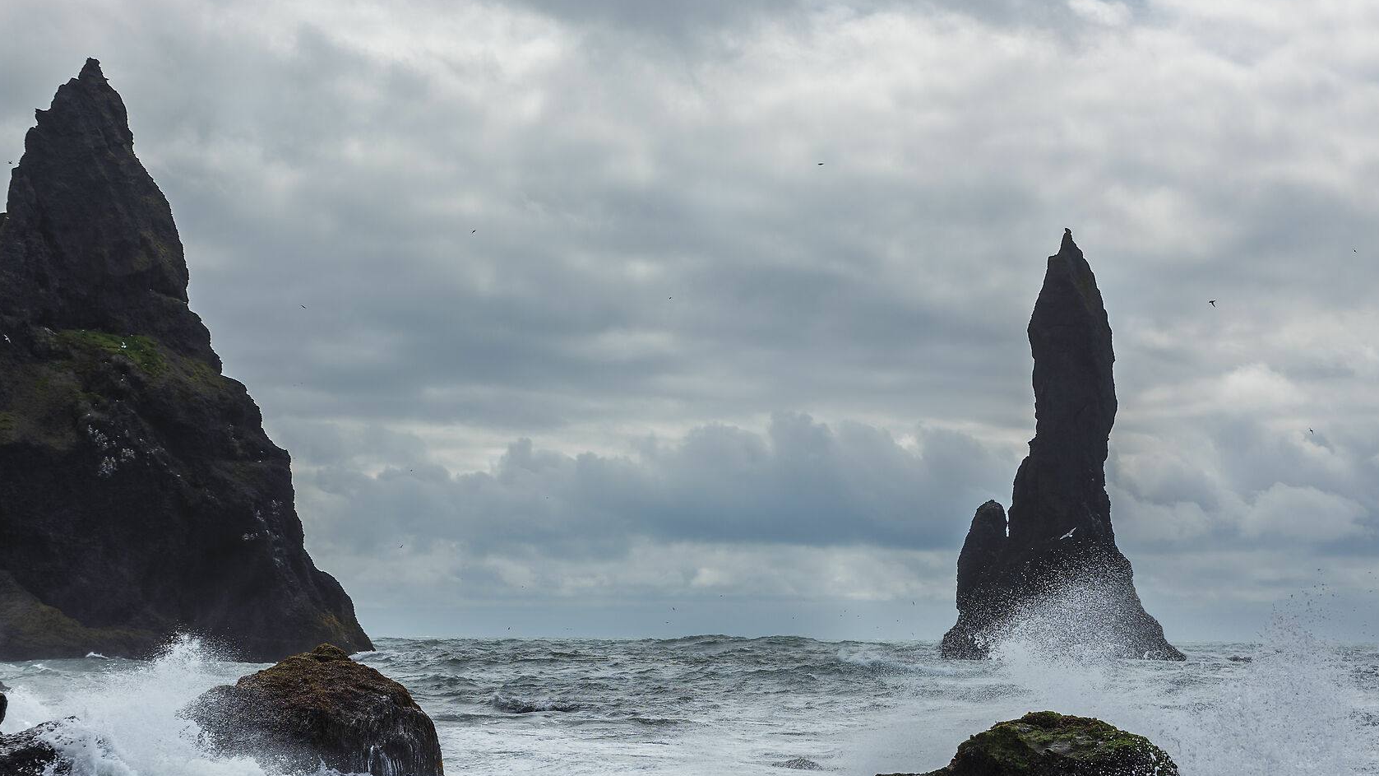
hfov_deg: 31.9
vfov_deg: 18.1
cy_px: 601
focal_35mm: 66
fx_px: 2413
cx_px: 641
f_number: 7.1
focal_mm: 44
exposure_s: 1/500
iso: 64
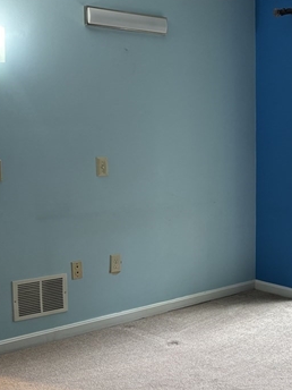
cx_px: 291
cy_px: 228
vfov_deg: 33.2
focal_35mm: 58
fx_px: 652
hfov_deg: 24.1
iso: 100
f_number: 1.6
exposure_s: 1/60
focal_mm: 5.96
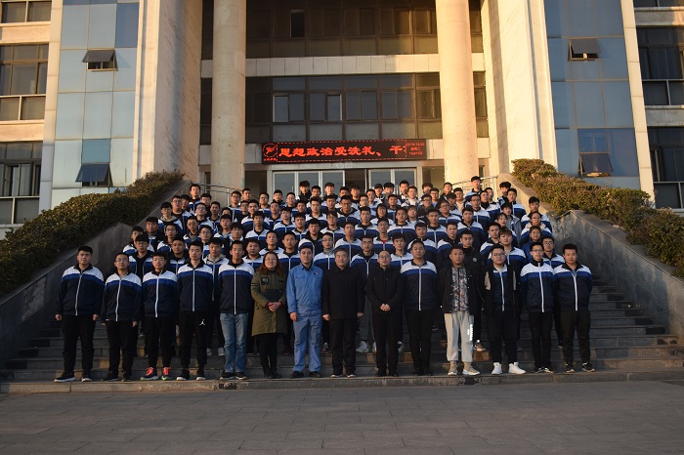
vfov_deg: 43.6
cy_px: 228
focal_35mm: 30
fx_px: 570
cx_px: 342
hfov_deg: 62.0
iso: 125
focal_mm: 20
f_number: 5.6
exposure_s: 1/125
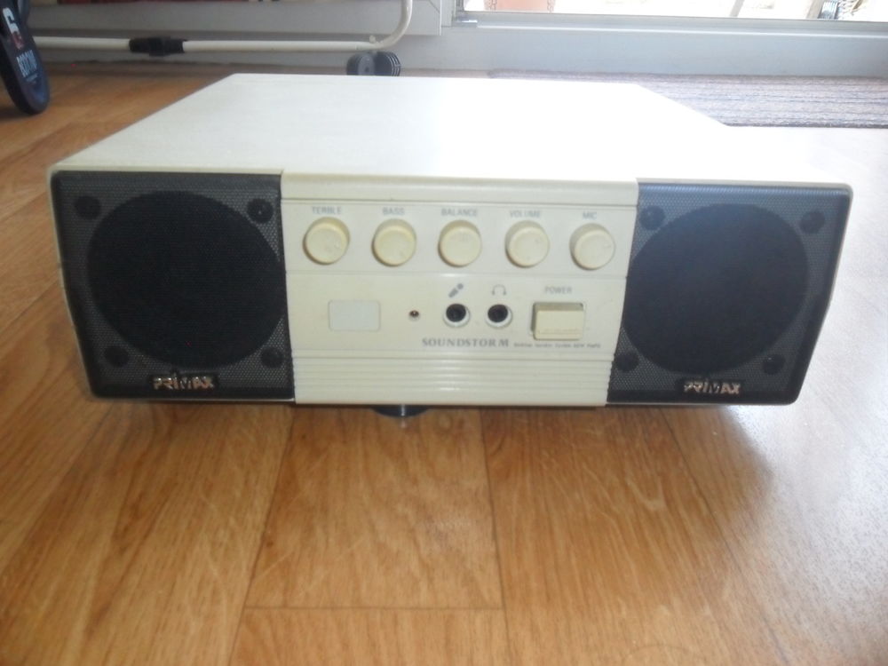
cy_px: 333
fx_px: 693
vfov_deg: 51.4
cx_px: 444
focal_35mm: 27
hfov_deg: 65.3
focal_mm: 4.9
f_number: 3.5
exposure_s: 1/45
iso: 400
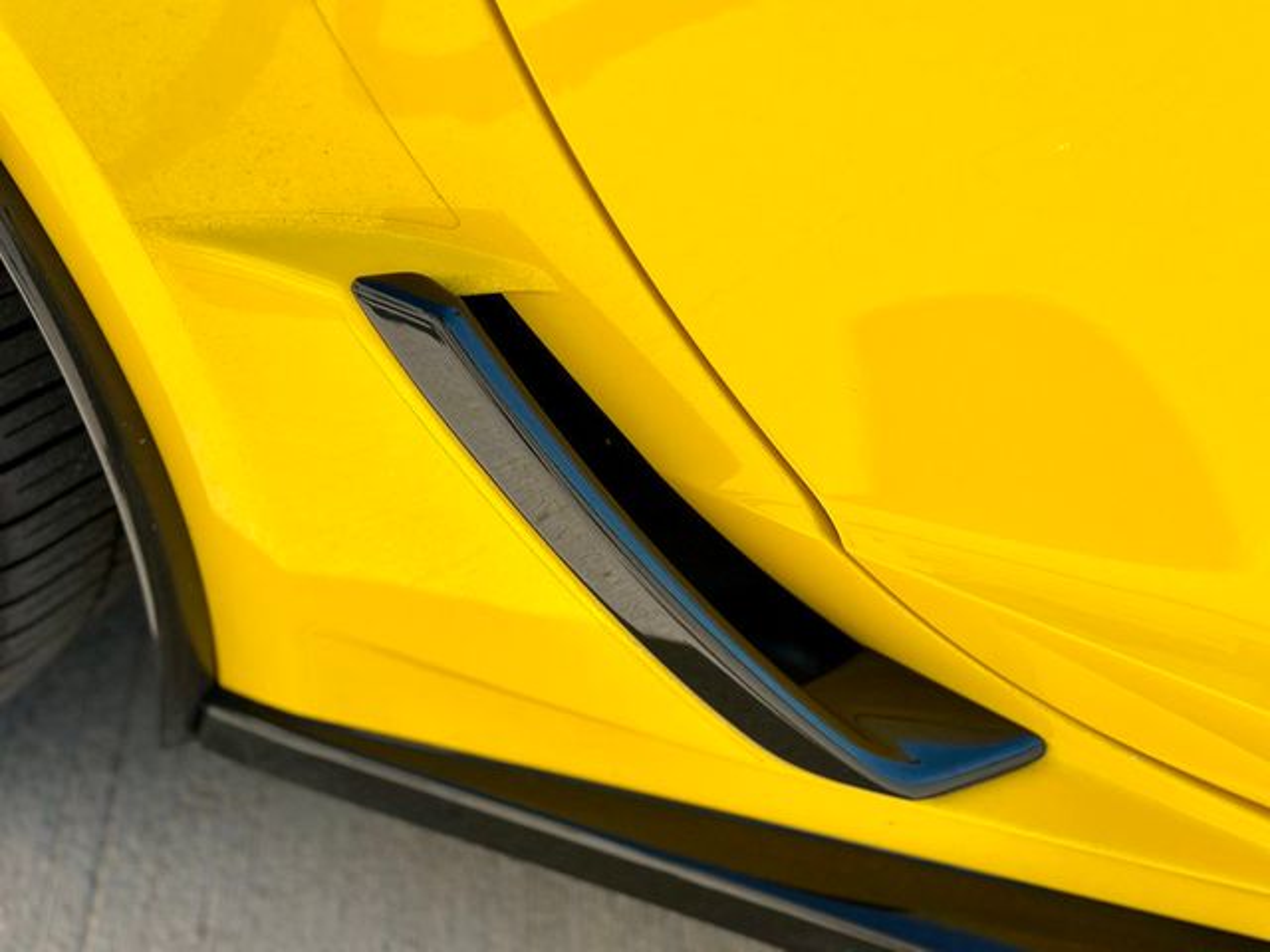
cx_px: 635
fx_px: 1761
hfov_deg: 39.7
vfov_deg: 30.3
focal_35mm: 48
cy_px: 476
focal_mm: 6.86
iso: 100
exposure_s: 1/4016
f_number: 1.78
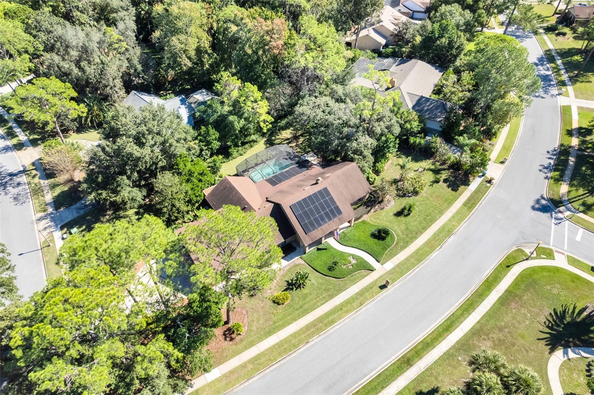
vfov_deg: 57.2
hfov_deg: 78.6
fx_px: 363
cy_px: 198
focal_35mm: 22
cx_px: 297
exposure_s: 1/200
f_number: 2.8
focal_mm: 8.38
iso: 100
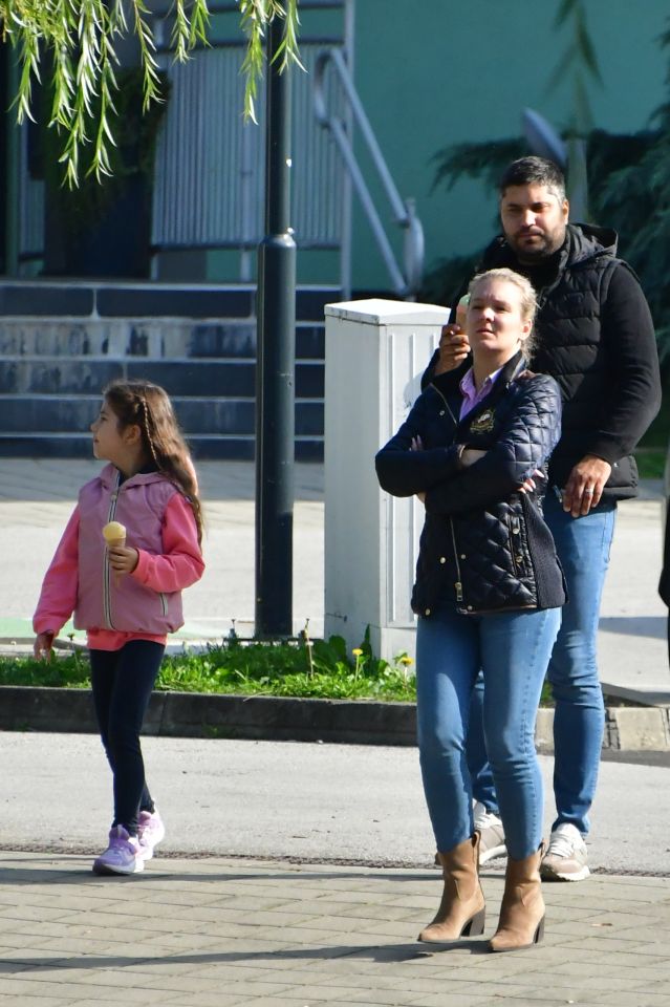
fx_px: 12575
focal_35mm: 450
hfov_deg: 3.1
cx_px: 335
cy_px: 504
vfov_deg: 4.6
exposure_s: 1/5000
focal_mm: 300
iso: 1600
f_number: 6.3
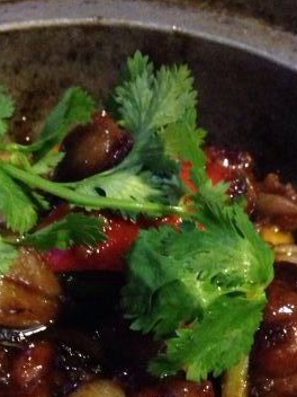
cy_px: 395
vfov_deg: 24.8
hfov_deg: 19.5
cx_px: 72
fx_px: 858
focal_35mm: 75
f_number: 2.4
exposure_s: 1/15
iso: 800
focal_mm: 4.12
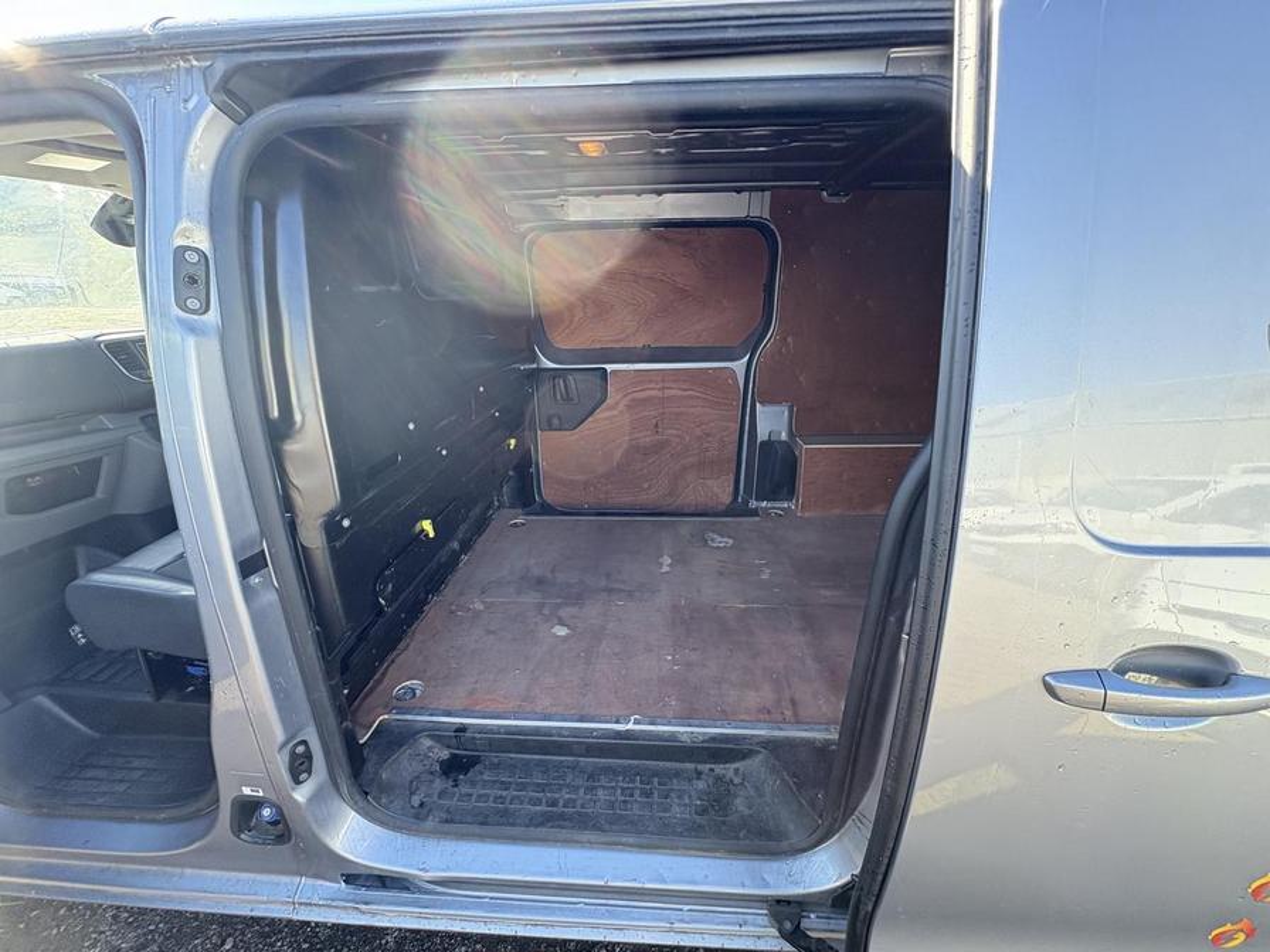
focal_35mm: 14
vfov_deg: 85.7
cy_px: 476
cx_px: 635
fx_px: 514
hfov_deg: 102.1
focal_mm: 2.22
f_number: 2.2
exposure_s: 1/103
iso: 125
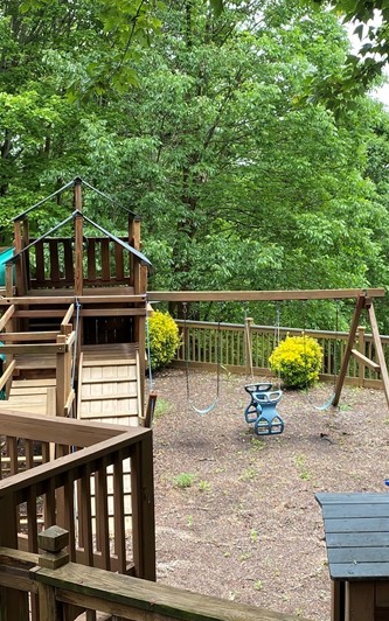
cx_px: 307
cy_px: 291
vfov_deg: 38.2
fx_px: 898
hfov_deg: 24.1
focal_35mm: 53
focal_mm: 4.25
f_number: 1.8
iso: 32
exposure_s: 1/312
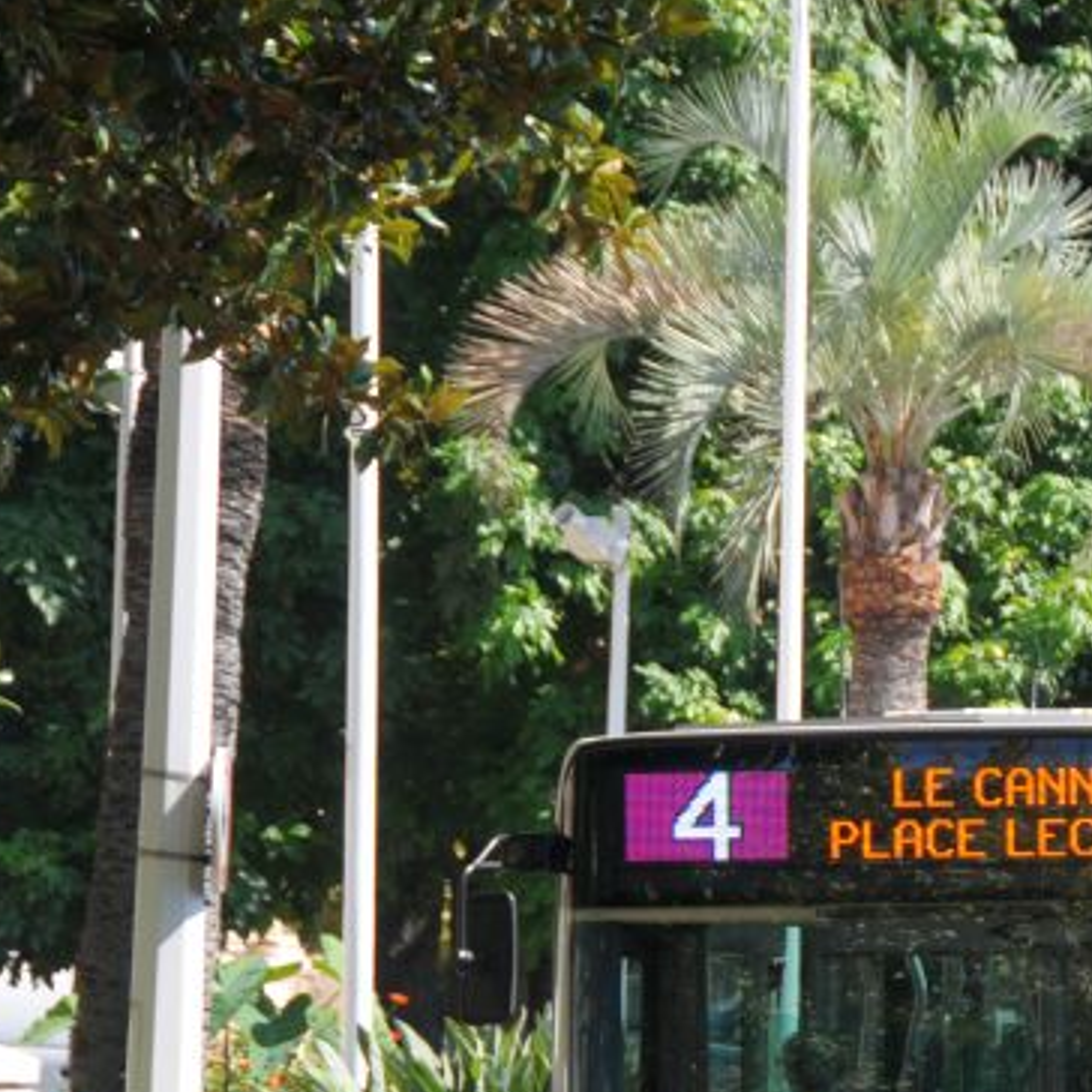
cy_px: 1008
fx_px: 12142
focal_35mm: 340
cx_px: 1296
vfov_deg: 5.1
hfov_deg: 5.1
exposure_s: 1/250
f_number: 8
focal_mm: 95
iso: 200
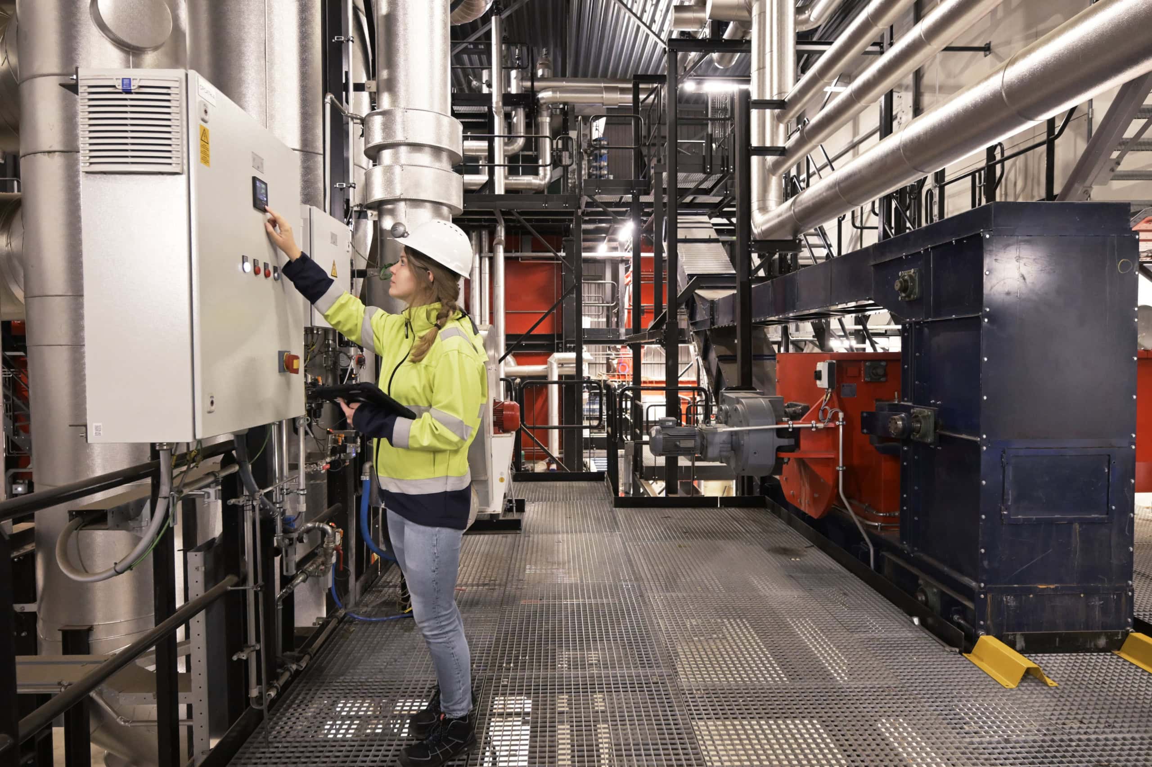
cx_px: 576
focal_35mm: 21
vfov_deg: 59.5
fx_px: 672
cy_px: 384
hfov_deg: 81.2
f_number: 4
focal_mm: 14
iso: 2000
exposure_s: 1/50
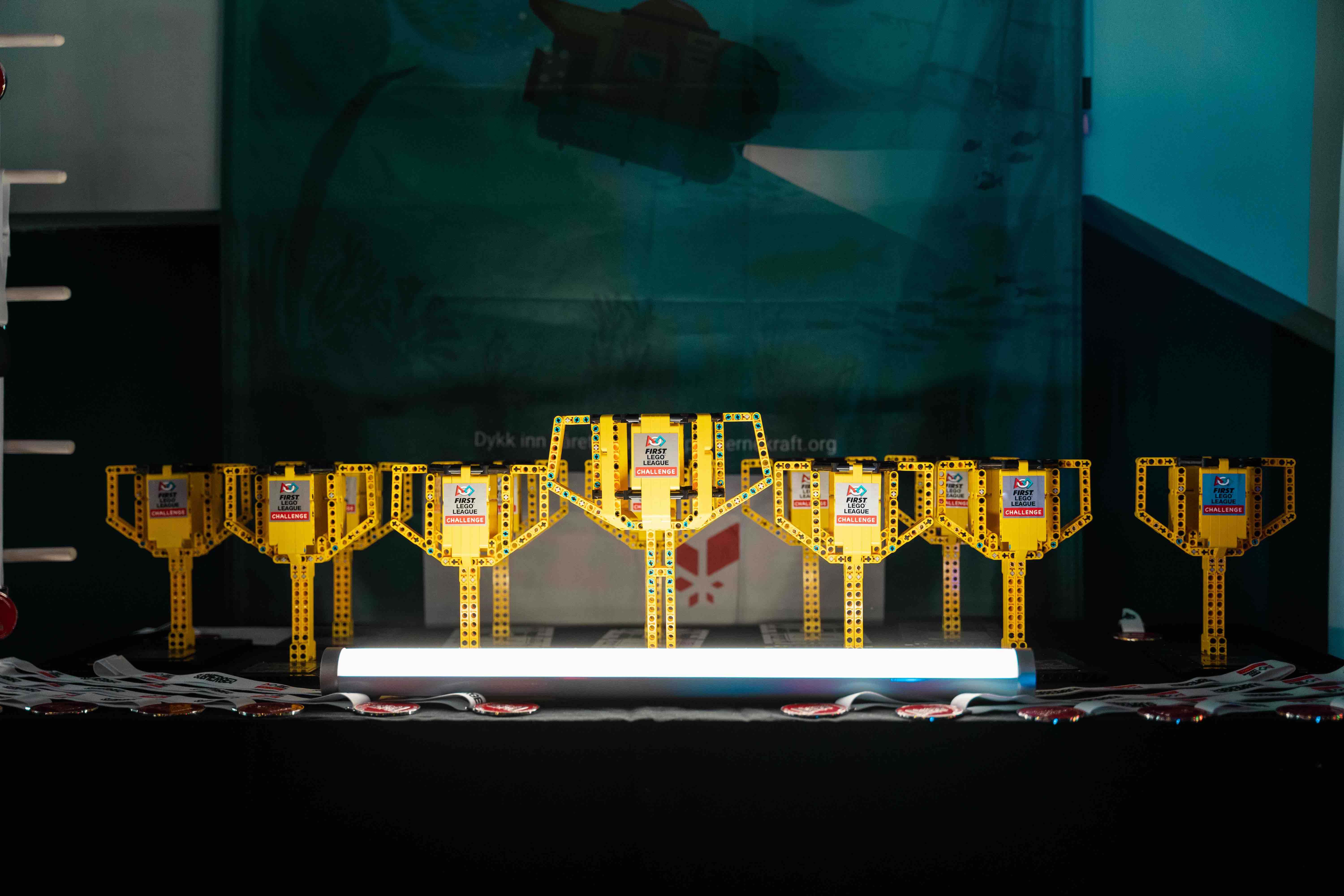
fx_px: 1639
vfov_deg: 30.6
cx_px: 672
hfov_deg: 44.6
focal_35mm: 44
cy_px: 448
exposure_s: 1/200
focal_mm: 43.9
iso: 2000
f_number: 2.8
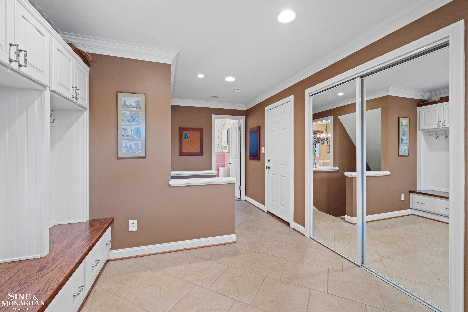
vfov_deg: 77.3
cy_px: 156
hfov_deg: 100.4
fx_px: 195
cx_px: 234
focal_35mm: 15
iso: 640
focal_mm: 10
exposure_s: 1/2
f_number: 6.4
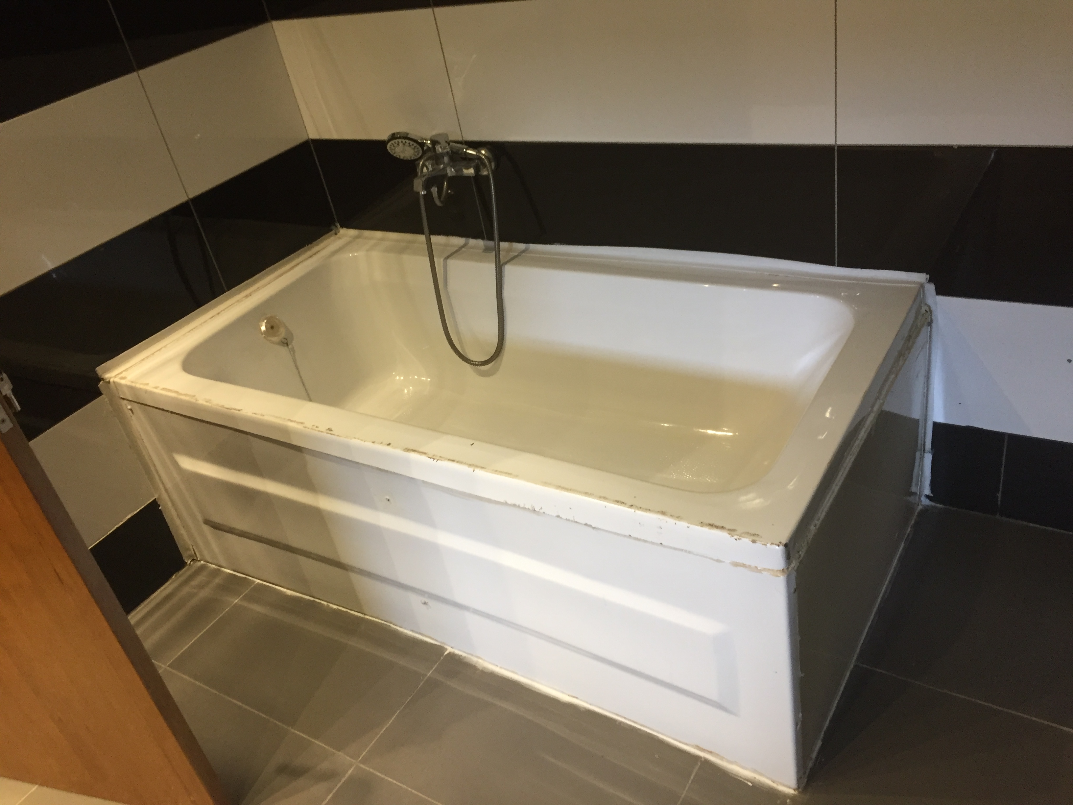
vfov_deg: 48.2
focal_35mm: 29
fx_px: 899
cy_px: 402
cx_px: 536
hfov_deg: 61.7
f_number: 2.2
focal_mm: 4.15
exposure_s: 1/33
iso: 160
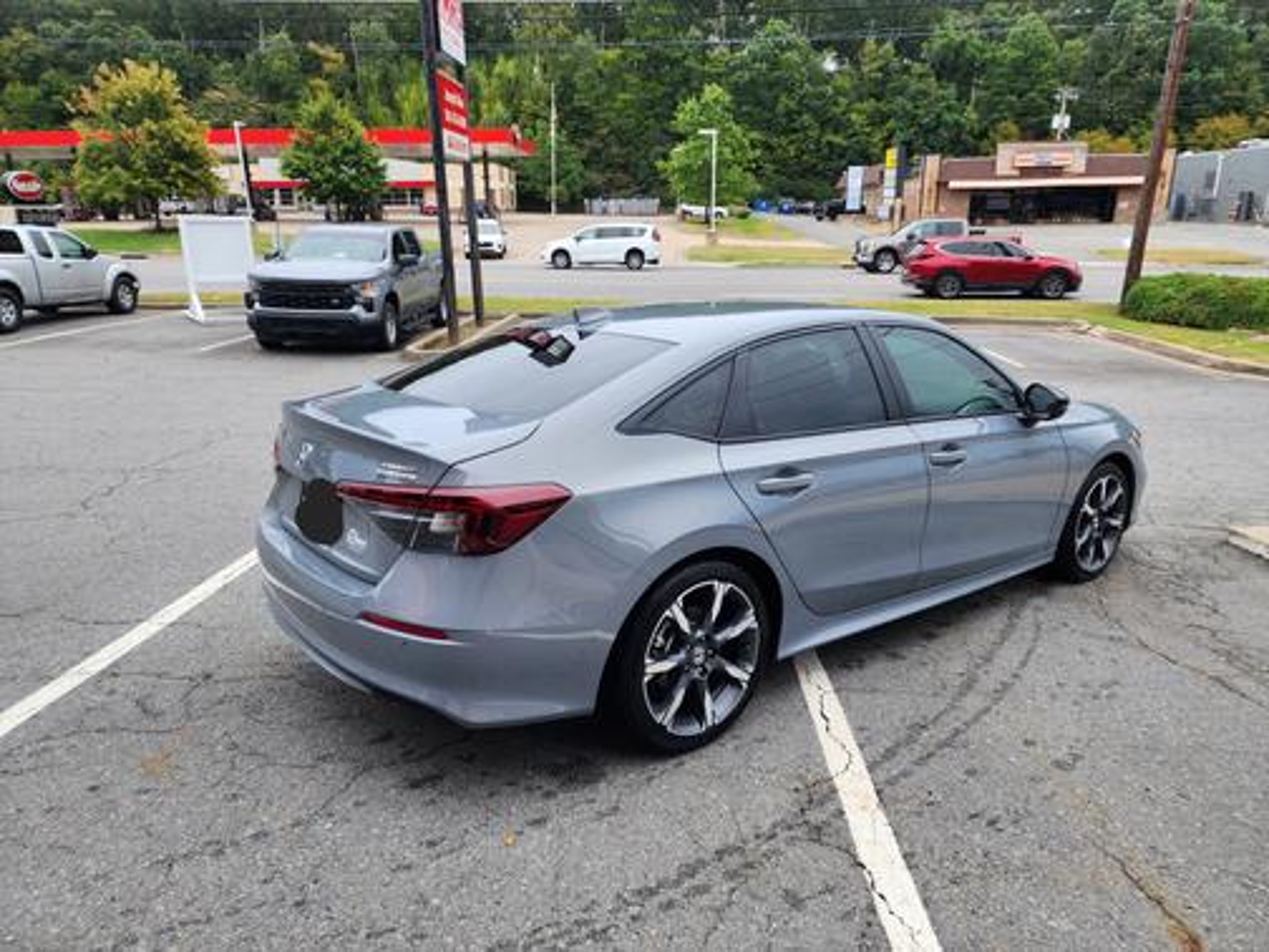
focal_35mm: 23
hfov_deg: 73.9
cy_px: 476
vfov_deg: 58.9
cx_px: 634
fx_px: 843
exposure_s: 1/286
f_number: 1.8
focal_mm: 6.4
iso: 12
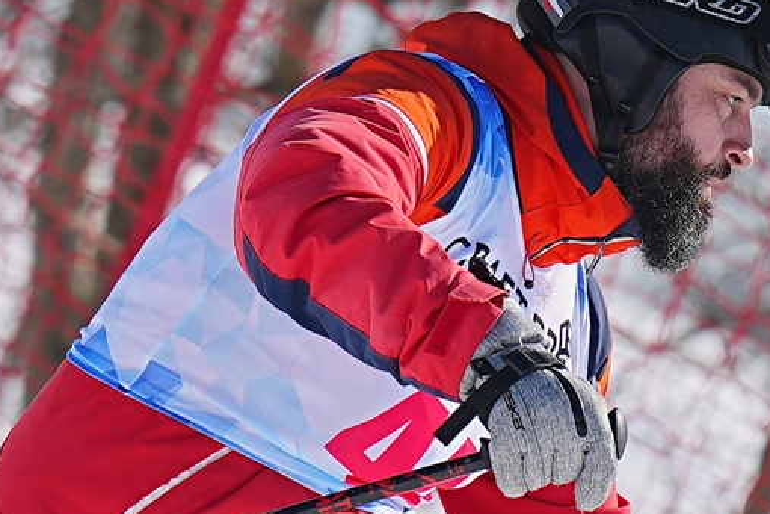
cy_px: 654
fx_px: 21024
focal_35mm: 983
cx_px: 521
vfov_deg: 1.4
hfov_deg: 2.1
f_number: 2.8
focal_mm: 131
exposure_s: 1/4000
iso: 100
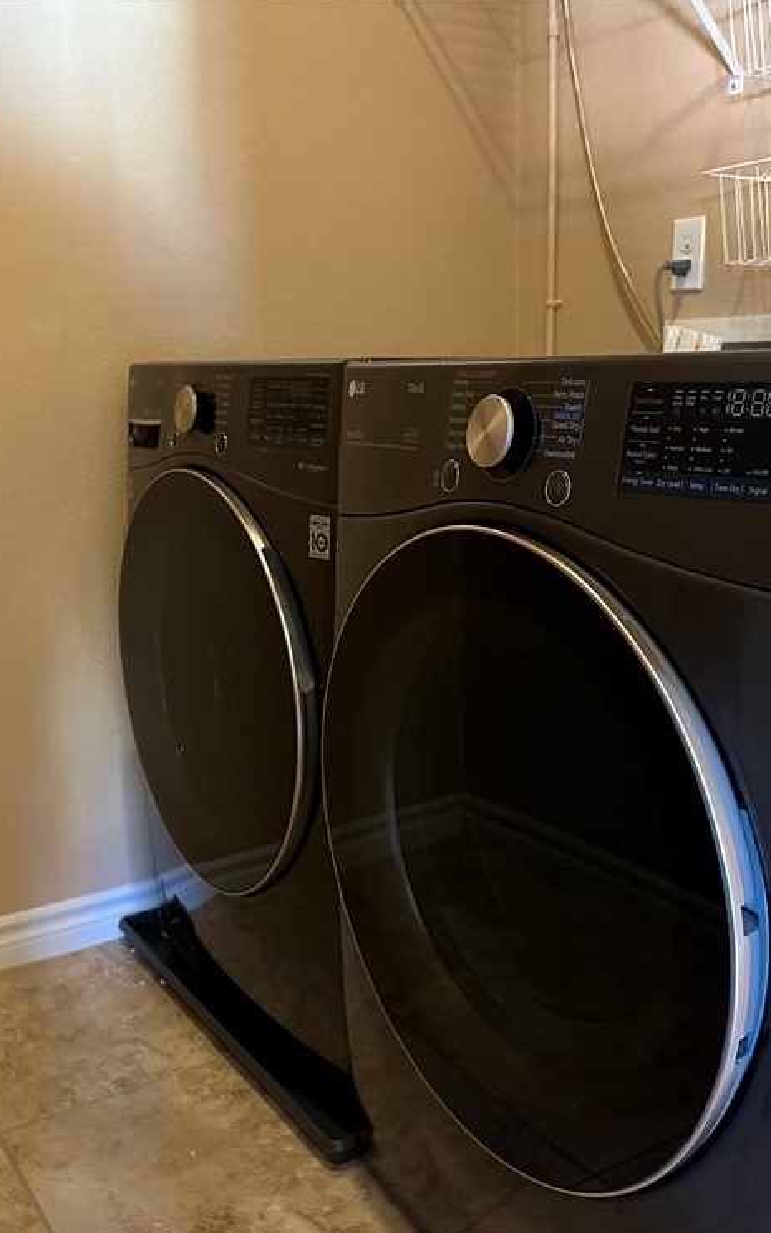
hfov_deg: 36.2
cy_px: 631
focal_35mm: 35
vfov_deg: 55.3
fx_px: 1177
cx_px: 426
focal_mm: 6.86
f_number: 1.78
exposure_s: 1/30
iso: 1000
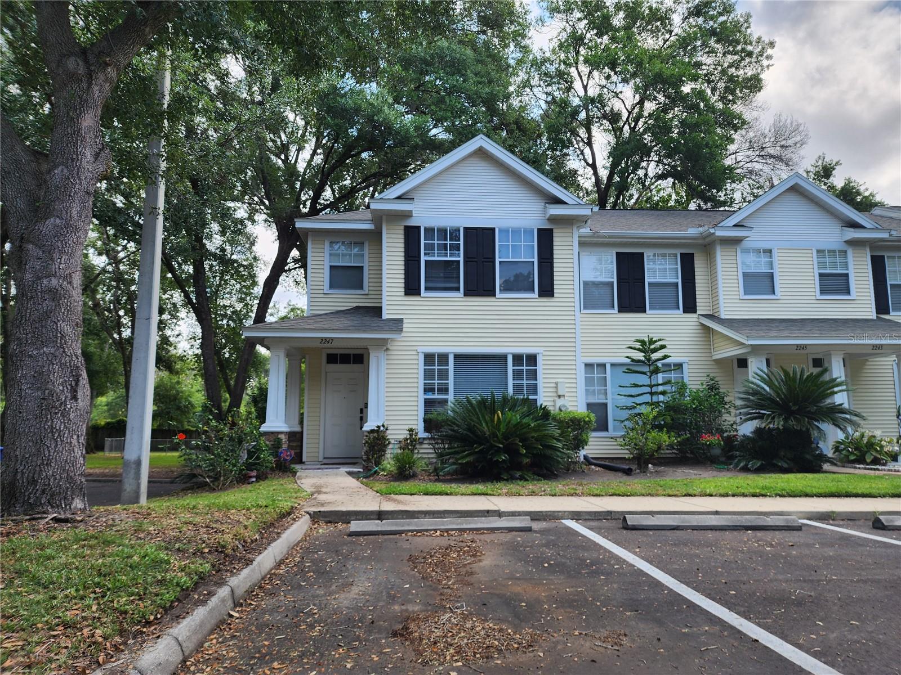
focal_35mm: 23
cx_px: 450
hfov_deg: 73.9
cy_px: 338
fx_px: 599
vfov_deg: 58.9
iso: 12
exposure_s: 1/338
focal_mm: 6.4
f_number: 1.8
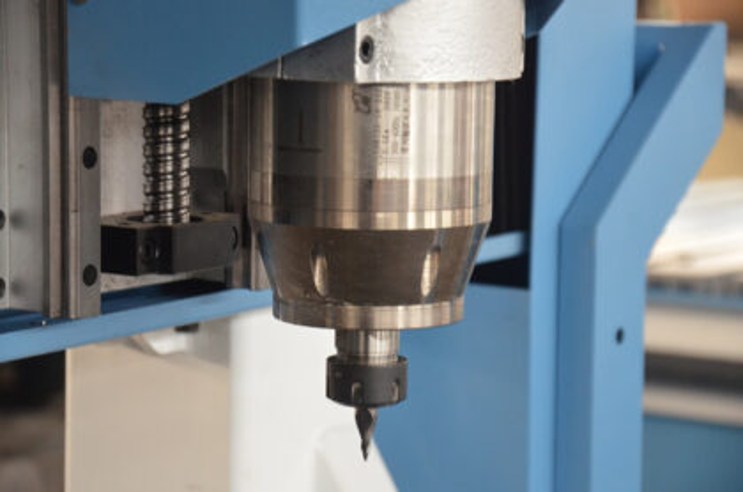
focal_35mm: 128
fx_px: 2625
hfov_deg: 16.1
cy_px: 246
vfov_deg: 10.7
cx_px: 372
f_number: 5.6
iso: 1600
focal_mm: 85
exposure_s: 1/25
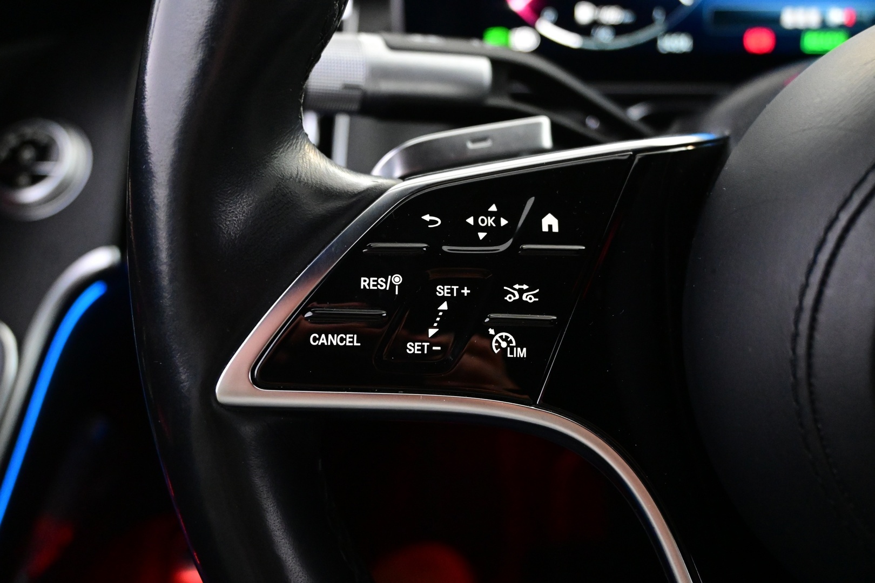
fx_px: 893
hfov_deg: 52.2
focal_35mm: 37
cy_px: 292
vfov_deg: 36.2
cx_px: 438
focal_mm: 24.5
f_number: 4.2
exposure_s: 1/40
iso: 5600
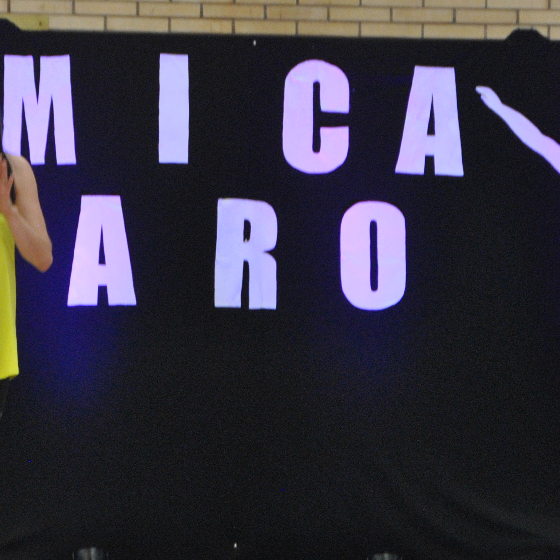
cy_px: 305
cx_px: 209
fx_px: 5546
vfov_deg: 5.8
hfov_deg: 5.8
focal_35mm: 303
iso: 800
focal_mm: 86
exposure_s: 1/100
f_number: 5.3
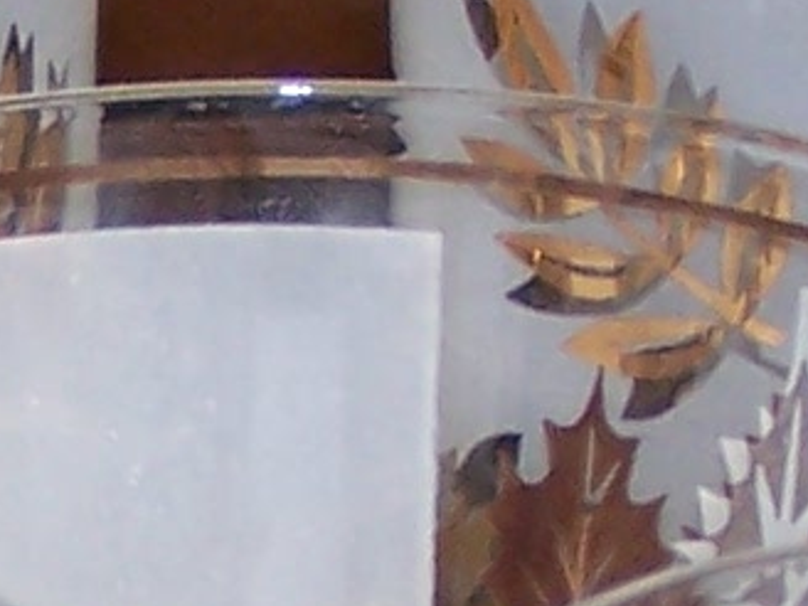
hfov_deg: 4.9
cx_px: 39
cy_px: 734
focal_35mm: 401
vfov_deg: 3.7
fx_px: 9360
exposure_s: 1/60
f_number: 3
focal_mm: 8.5
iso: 80
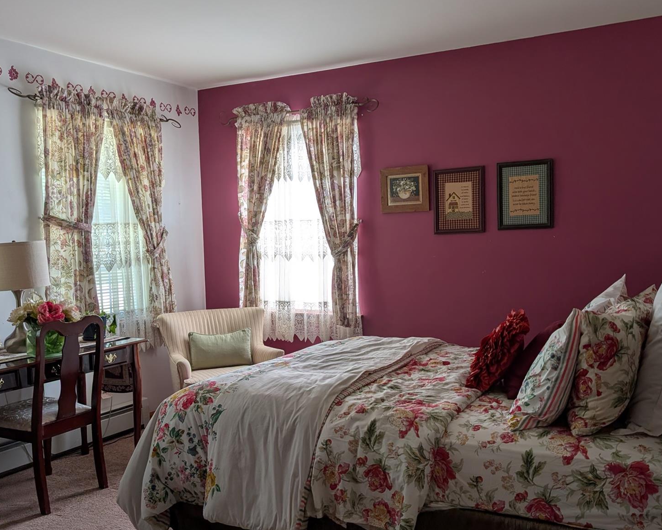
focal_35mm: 33
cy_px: 306
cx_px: 338
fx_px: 647
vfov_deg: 44.4
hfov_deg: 54.2
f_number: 1.68
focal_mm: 6.9
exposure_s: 1/23.8
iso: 21
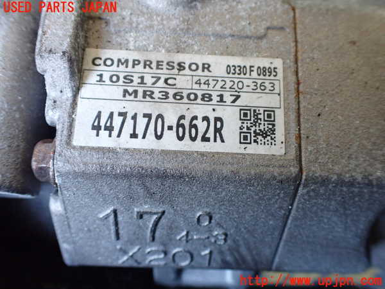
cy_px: 144
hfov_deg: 60.0
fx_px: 334
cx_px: 192
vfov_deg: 46.8
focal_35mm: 30
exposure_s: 1/125
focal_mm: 5.4
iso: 800
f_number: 2.3
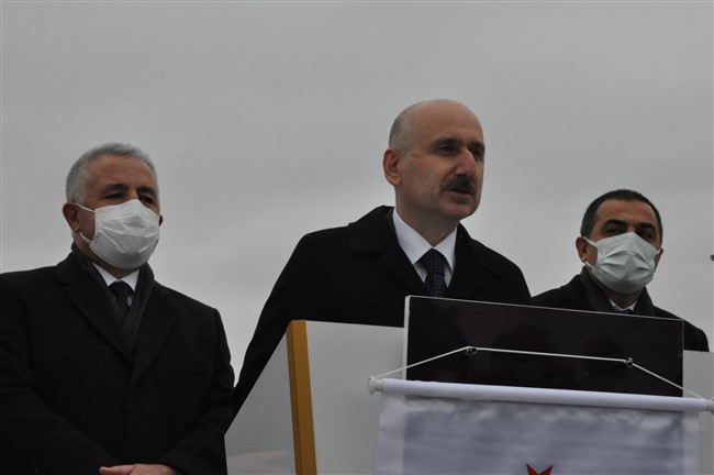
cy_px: 238
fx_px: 1545
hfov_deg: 26.0
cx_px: 357
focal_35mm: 78
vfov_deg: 17.5
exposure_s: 1/250
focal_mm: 52
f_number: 16
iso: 1600
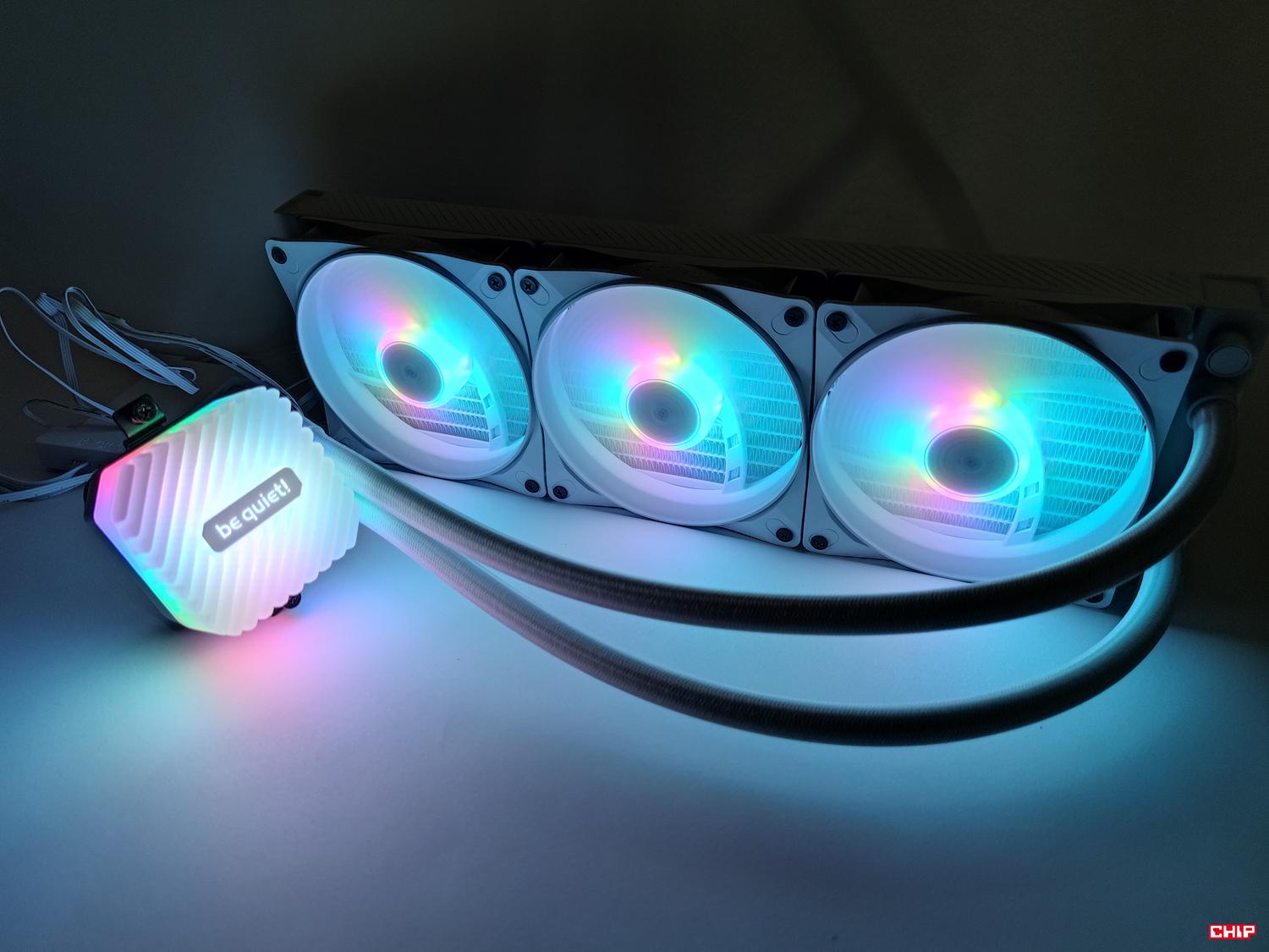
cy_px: 476
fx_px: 880
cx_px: 634
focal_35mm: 24
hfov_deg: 71.6
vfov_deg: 56.8
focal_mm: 6.78
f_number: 1.85
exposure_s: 1/36
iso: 227
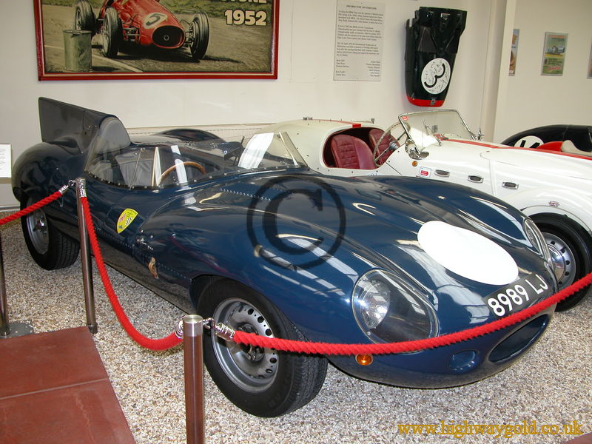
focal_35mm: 35
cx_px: 296
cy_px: 222
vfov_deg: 40.7
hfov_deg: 52.6
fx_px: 599
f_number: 2.8
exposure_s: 1/30
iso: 100
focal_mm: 8.9
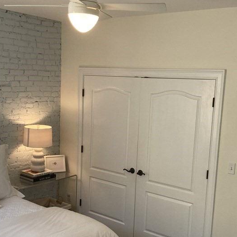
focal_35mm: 48
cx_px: 123
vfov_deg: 35.1
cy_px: 153
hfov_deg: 35.4
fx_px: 372
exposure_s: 1/120
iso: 50
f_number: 1.8
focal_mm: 3.99
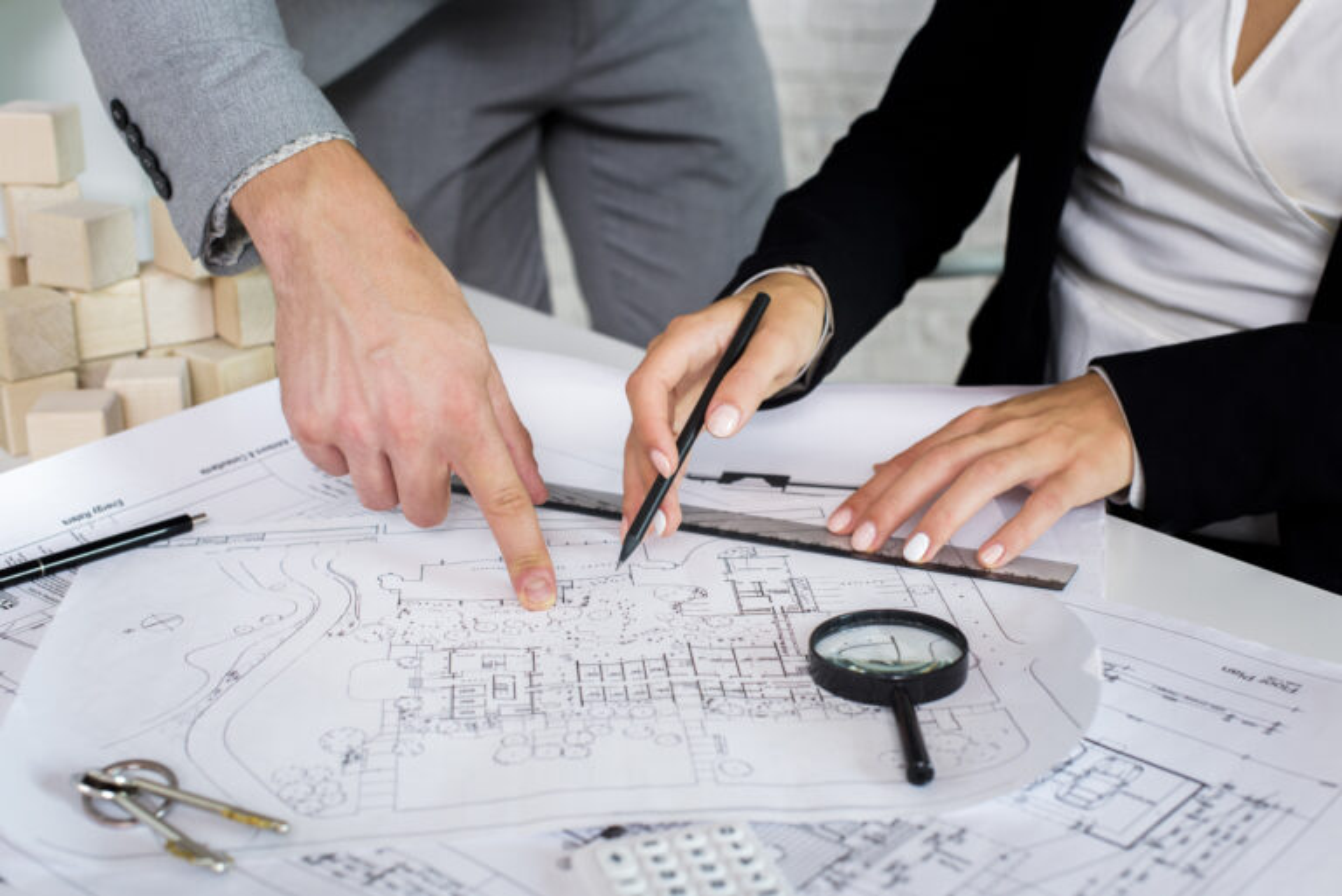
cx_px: 671
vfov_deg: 27.0
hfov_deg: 39.6
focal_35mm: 50
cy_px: 448
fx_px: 1865
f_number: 5
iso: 320
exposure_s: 1/160
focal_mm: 50
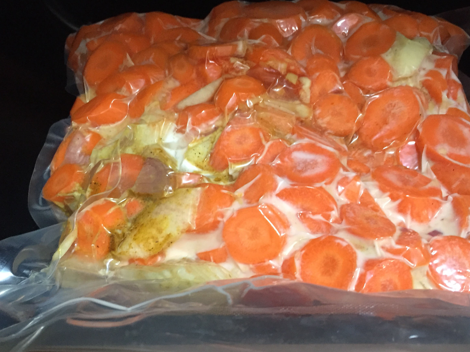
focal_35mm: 41
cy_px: 214
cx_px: 265
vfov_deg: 35.0
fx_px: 557
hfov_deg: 45.7
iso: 250
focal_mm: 4.15
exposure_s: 1/17
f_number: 2.2
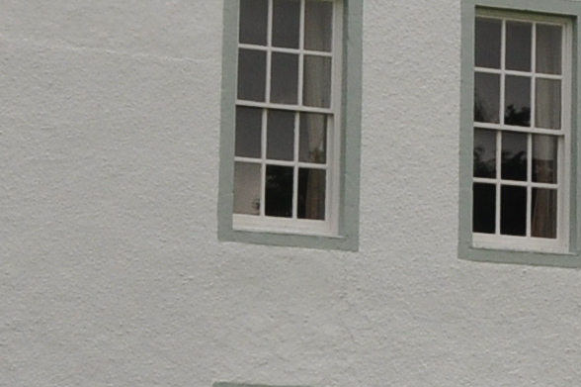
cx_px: 340
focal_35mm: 230
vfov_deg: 5.9
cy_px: -79
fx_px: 3703
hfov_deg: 9.0
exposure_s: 1/100
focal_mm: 21
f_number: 9
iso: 200
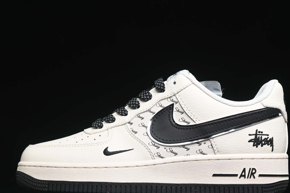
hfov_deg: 19.6
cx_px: 151
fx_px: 838
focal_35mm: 104
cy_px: 112
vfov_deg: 13.2
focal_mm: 50
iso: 160
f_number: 6.3
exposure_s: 1/60
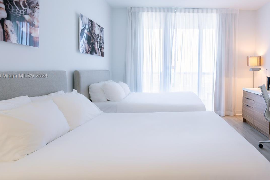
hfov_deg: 72.5
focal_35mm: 24
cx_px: 169
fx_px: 180
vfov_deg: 52.9
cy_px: 76
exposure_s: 1/20
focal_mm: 16
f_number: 5.6
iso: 100
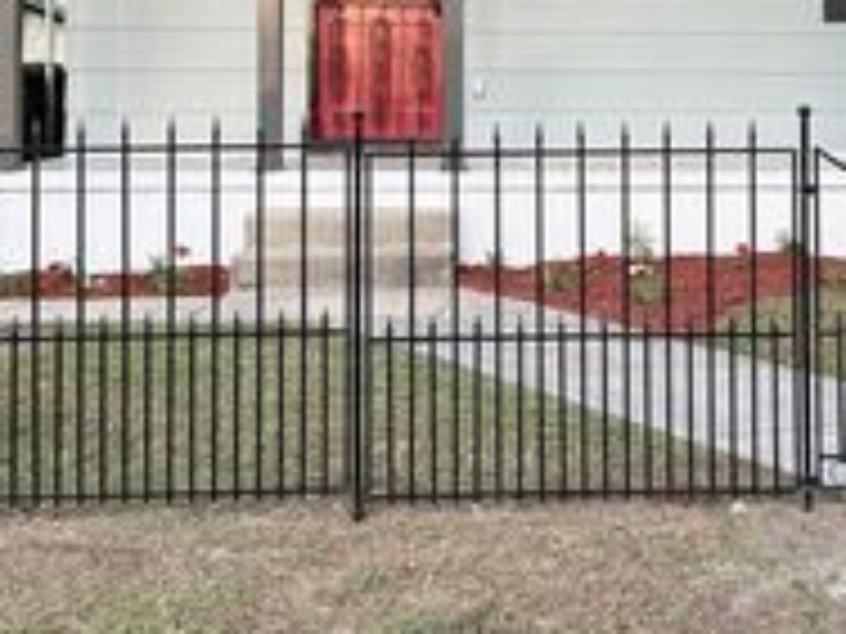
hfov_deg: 30.0
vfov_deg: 22.4
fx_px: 1564
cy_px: 79
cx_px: 590
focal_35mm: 64
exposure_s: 1/607
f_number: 1.78
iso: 100
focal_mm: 6.76
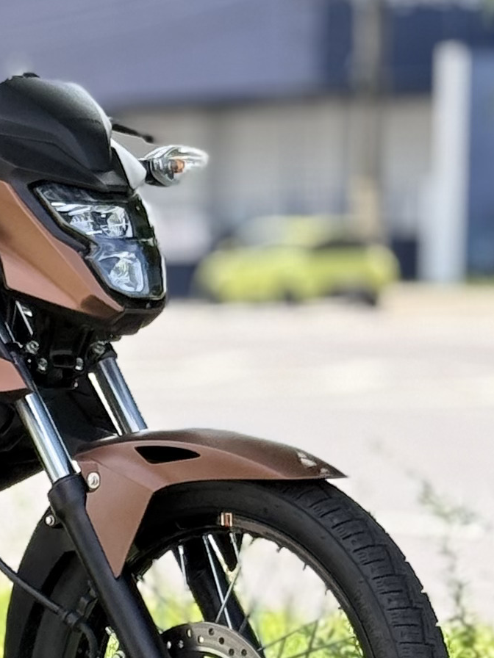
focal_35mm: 216
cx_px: -210
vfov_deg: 9.1
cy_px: 603
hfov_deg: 6.8
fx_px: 4110
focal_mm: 6.76
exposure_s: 1/2667
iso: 100
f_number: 1.78
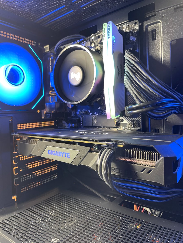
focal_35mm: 26
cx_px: 92
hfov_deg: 53.1
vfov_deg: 67.3
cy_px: 122
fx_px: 183
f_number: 1.6
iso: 250
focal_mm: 4.2
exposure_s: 1/50
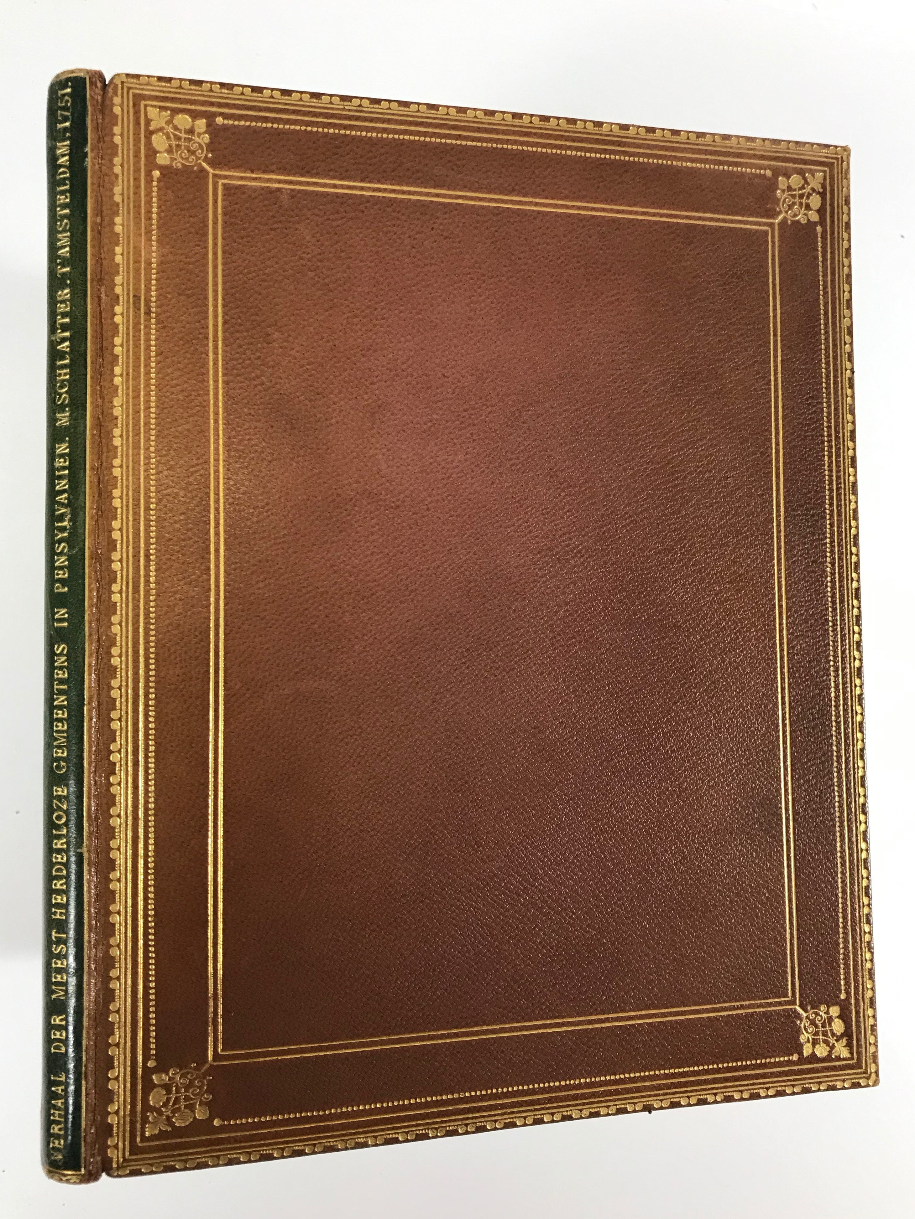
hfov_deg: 48.2
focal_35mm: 29
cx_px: 460
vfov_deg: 61.7
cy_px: 611
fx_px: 1022
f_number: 1.8
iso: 25
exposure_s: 1/33
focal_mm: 3.99
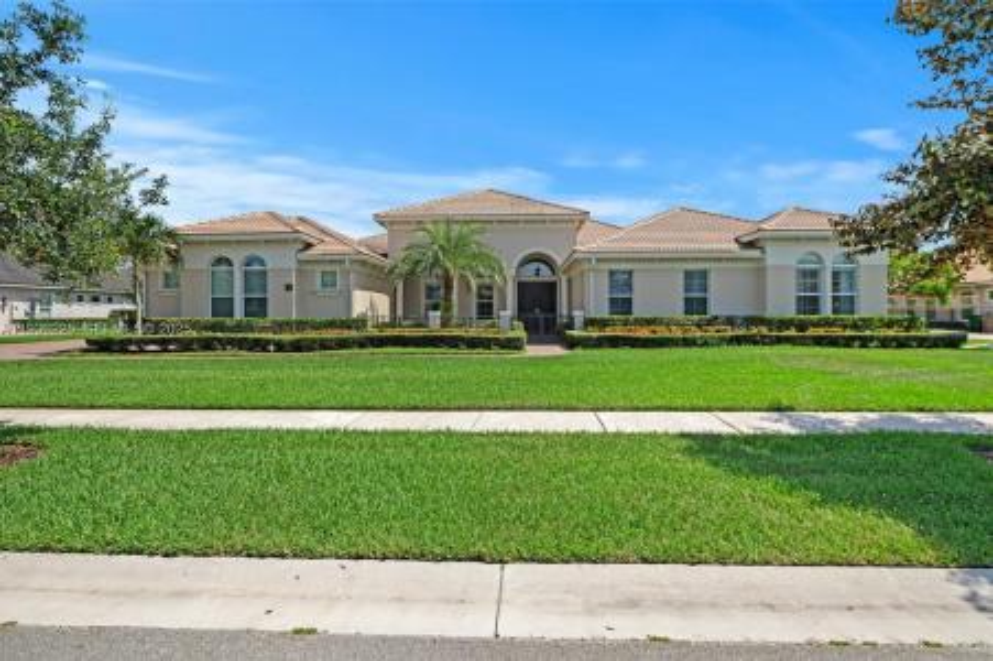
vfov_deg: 70.4
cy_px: 330
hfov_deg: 93.3
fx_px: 469
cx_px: 496
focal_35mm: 17
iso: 200
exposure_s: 1/640
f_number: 8
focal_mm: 17
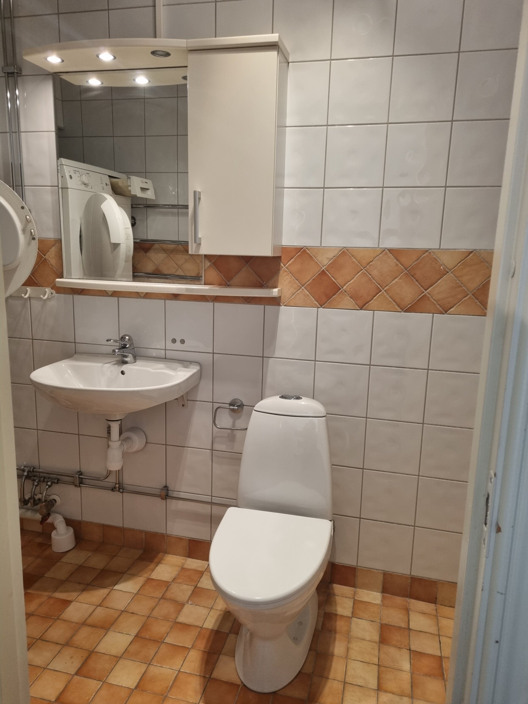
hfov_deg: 53.1
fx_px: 529
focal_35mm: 26
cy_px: 352
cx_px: 264
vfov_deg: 67.3
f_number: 1.8
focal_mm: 5.4
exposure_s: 1/50
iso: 250
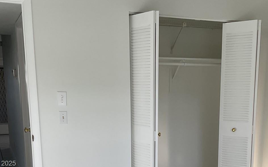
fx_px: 380
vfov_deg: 23.9
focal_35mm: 52
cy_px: 164
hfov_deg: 38.8
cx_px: 154
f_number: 1.8
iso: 16
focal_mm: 3
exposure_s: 1/303
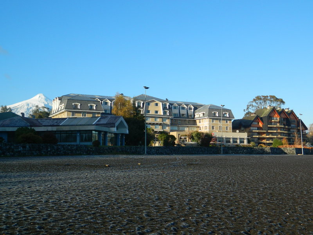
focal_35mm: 41
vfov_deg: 35.1
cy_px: 118
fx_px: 371
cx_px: 156
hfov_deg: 45.8
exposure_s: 1/500
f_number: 3.5
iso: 80
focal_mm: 7.3
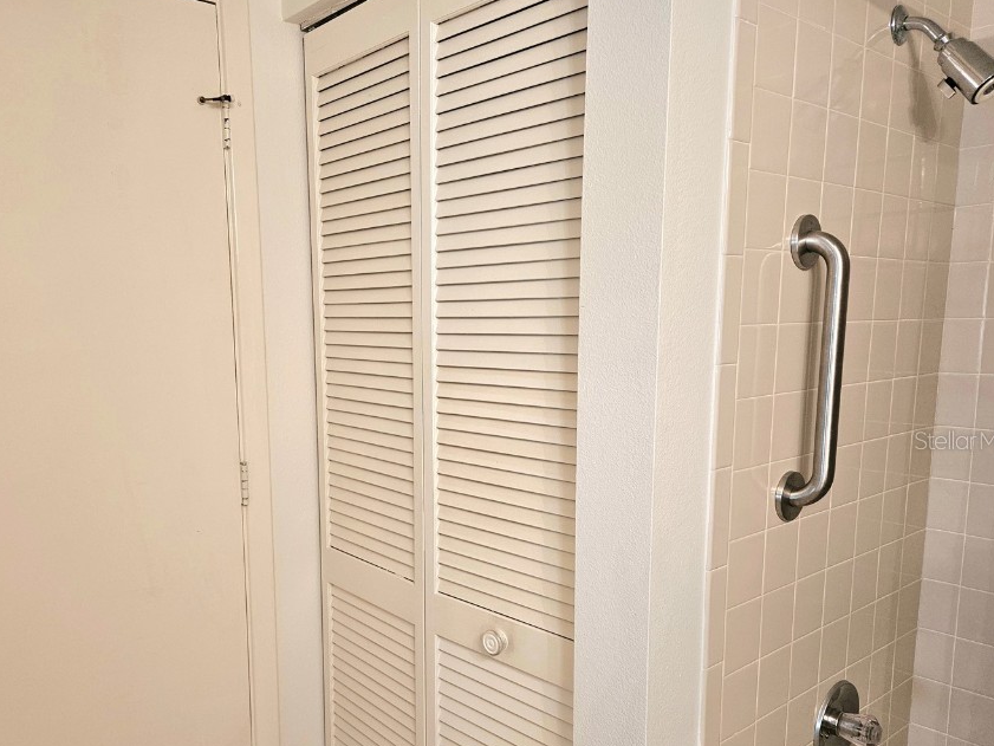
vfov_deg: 49.5
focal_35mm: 28
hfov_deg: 63.1
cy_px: 440
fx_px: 804
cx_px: 421
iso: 250
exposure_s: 1/120
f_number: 1.8
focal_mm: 5.4
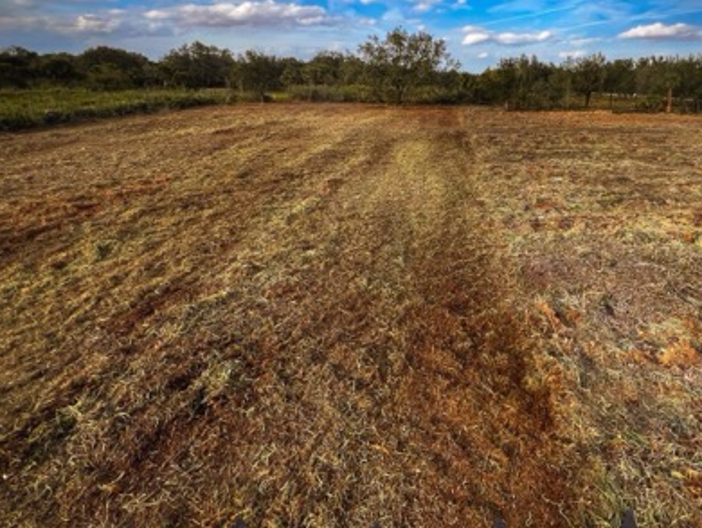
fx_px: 406
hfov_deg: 79.2
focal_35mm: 20
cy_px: 162
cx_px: 464
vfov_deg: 63.8
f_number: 1.8
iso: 32
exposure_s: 1/640
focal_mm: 1.57
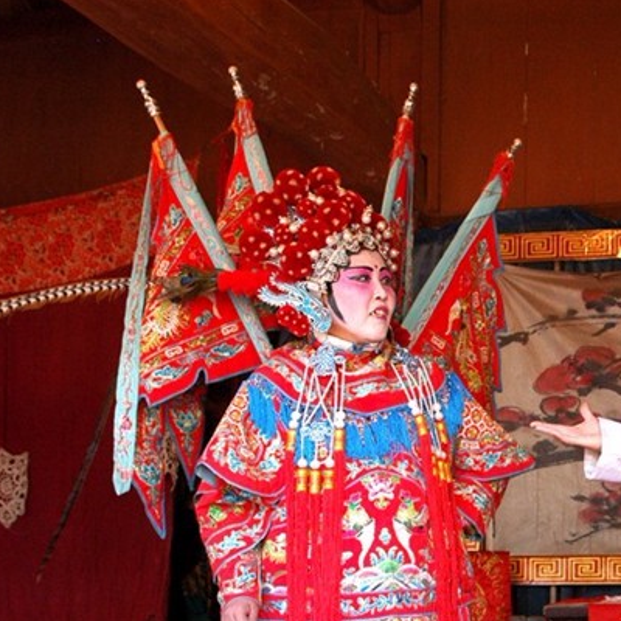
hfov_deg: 23.7
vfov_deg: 24.2
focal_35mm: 70
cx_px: 610
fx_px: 1421
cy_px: 510
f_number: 4
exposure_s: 1/125
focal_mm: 22
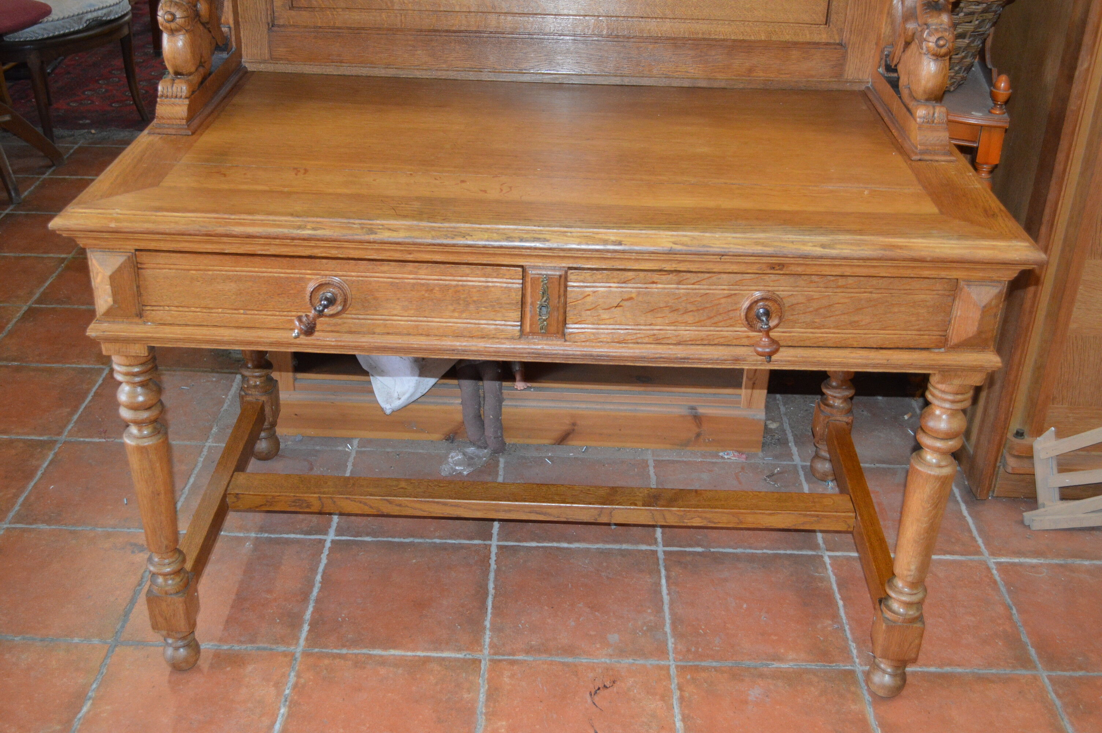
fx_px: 1193
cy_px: 366
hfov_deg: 49.6
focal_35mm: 39
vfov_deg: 34.1
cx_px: 551
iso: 1400
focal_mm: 26
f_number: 4.2
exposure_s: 1/60
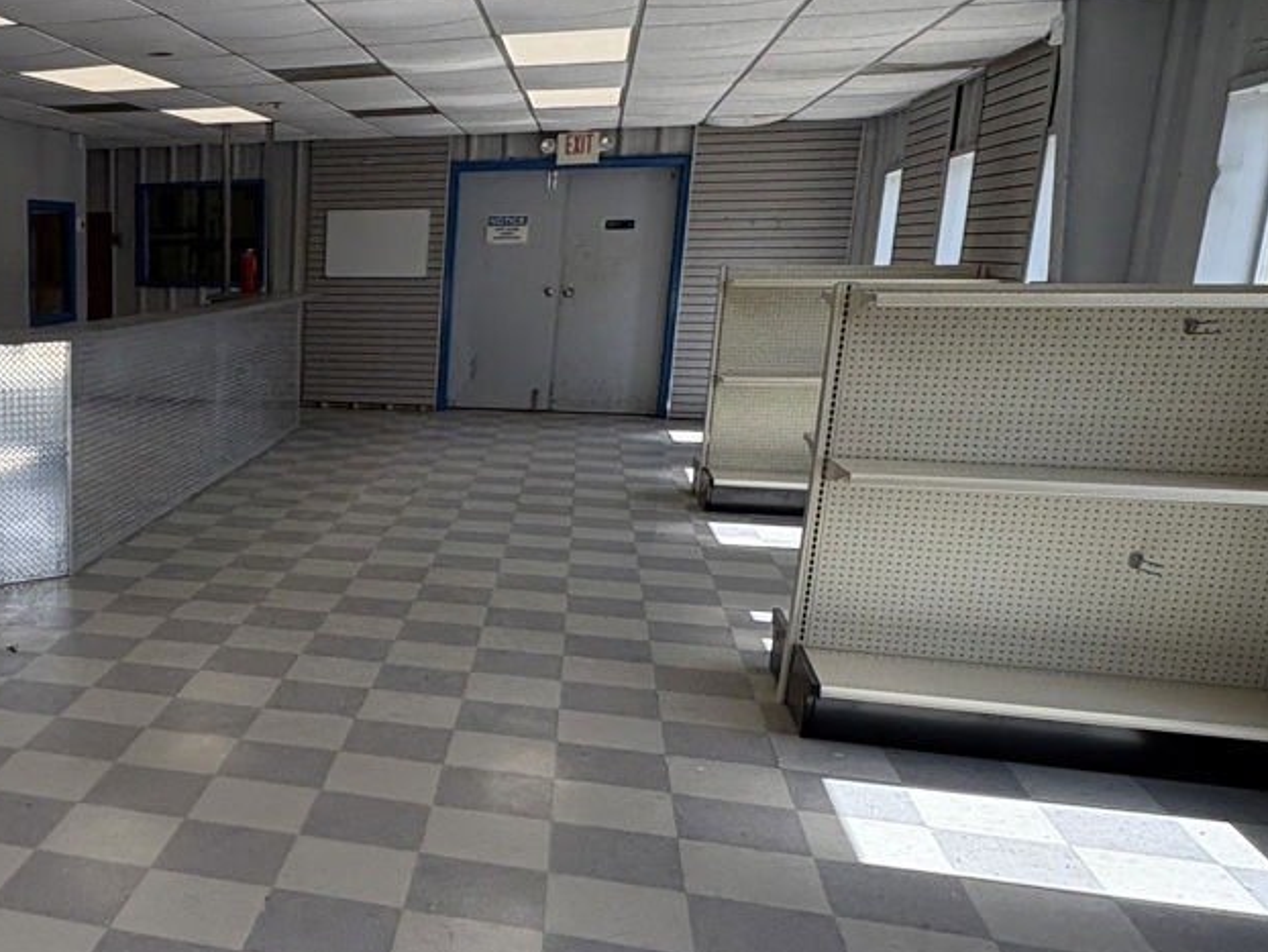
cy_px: 559
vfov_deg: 39.6
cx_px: 69
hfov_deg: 45.3
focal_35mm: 36
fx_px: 1319
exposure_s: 1/188
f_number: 2.2
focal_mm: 2.22
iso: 40
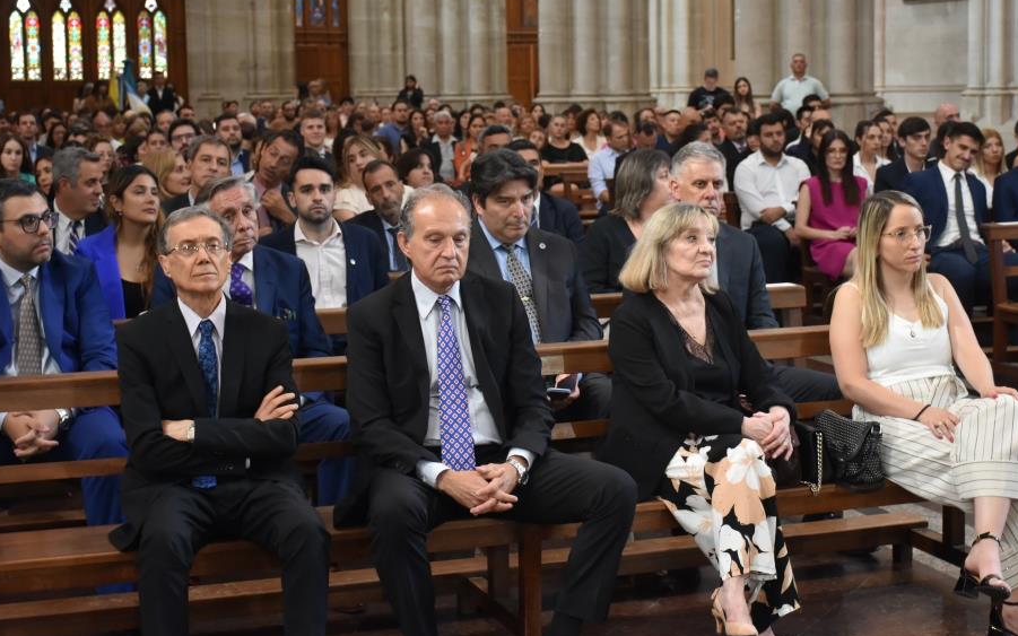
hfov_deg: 31.0
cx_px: 560
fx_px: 1831
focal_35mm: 66
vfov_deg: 19.7
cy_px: 286
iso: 1250
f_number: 4.2
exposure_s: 1/15
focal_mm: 38
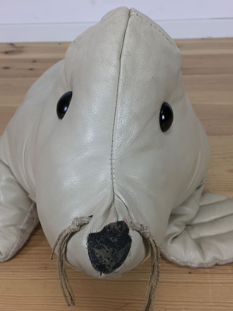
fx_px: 350
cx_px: 103
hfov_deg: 36.8
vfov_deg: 47.9
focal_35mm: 39
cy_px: 155
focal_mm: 4.15
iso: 40
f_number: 2.2
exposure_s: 1/33
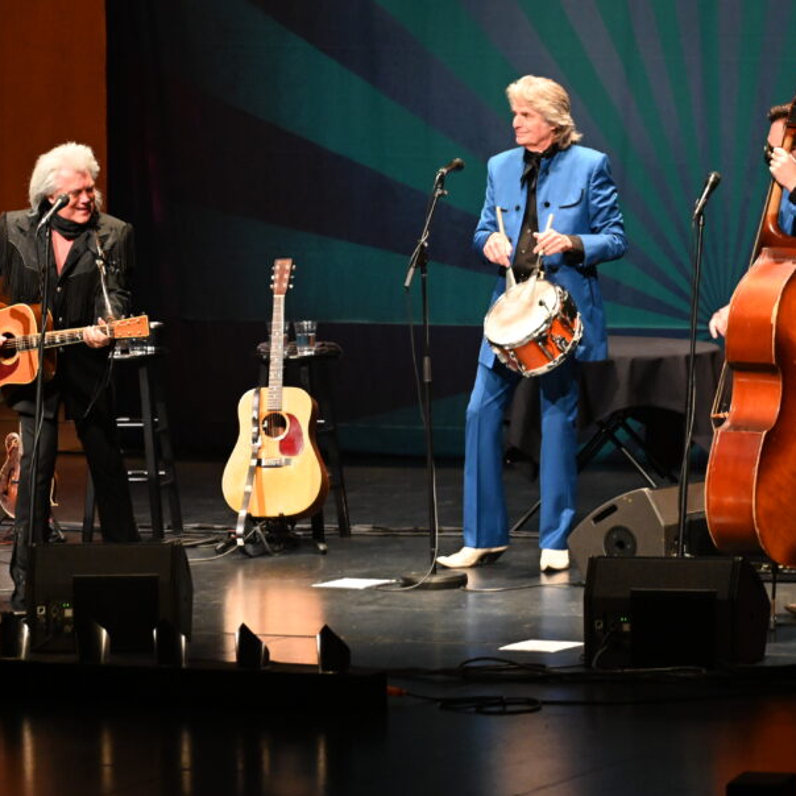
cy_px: 365
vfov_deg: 6.1
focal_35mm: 288
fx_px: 7493
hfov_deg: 6.1
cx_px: 265
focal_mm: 200
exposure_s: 1/125
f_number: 5.6
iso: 9000
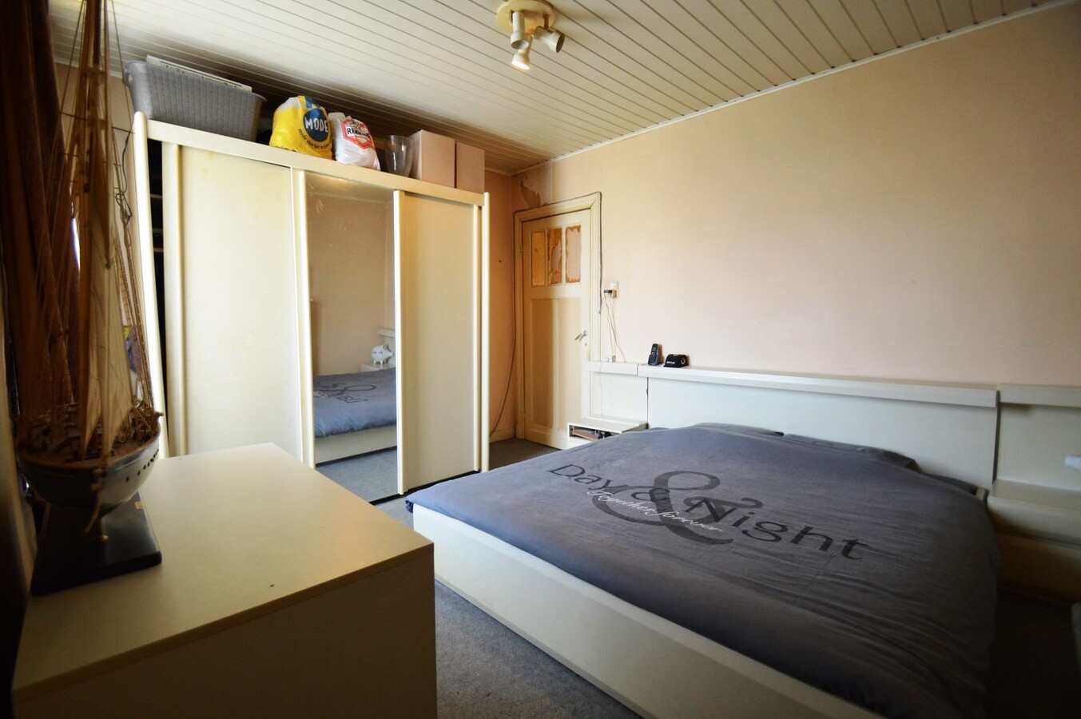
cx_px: 540
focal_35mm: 15
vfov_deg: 77.2
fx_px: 450
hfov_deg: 100.4
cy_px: 360
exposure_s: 1/60
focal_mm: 10
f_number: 3.5
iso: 720
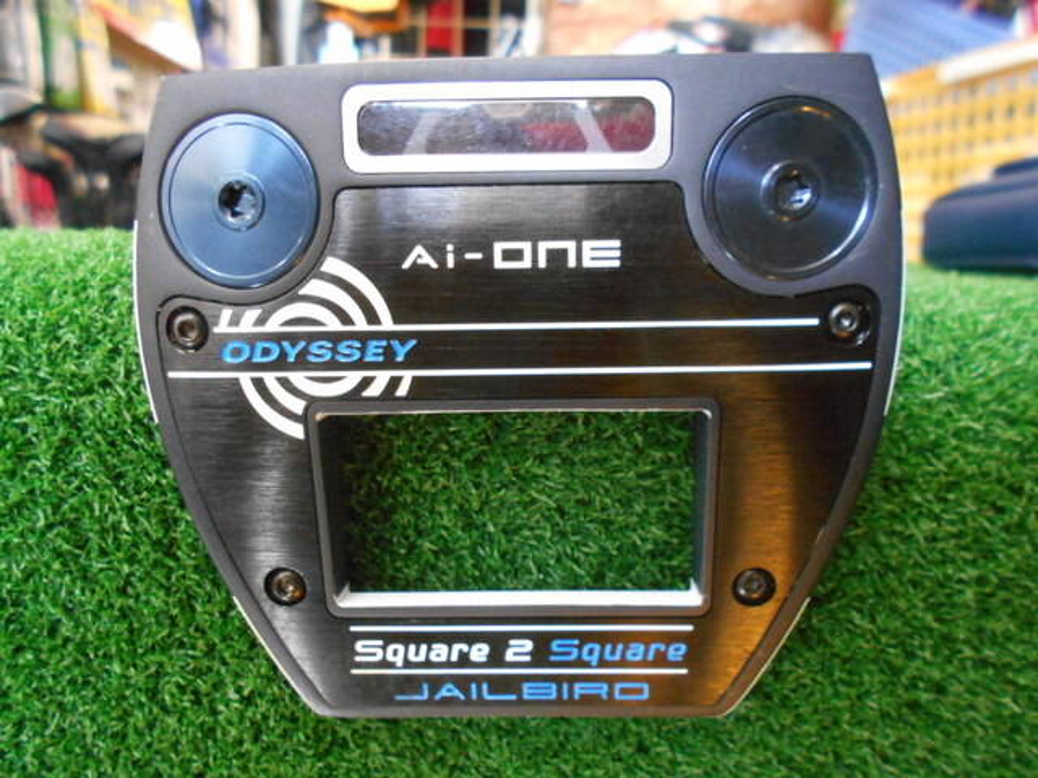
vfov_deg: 53.1
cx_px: 519
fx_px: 780
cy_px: 389
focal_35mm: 26
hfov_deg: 67.3
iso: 800
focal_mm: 4.6
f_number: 3.2
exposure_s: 1/60
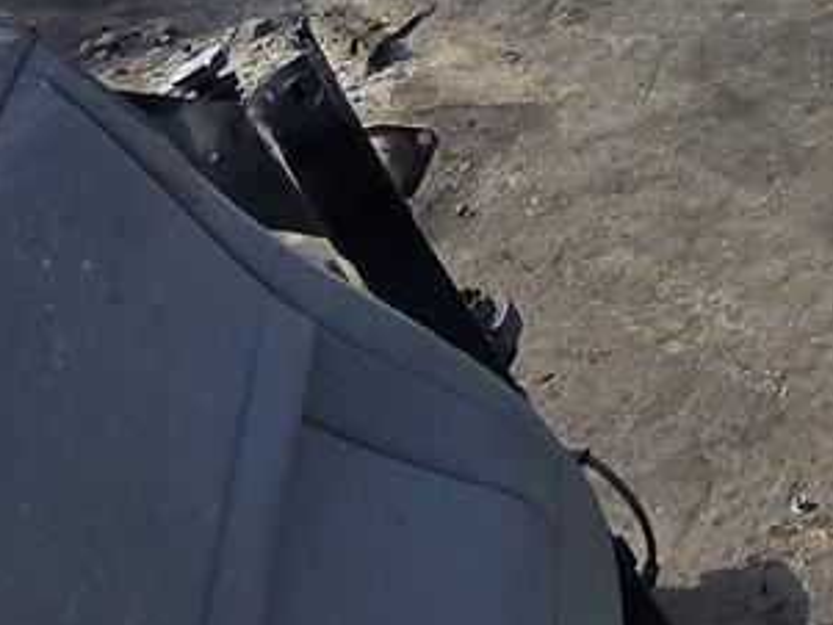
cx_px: 988
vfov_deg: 15.6
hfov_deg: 25.4
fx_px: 1661
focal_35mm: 69
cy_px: -713
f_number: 2.2
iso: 50
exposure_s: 1/2259
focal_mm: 2.2
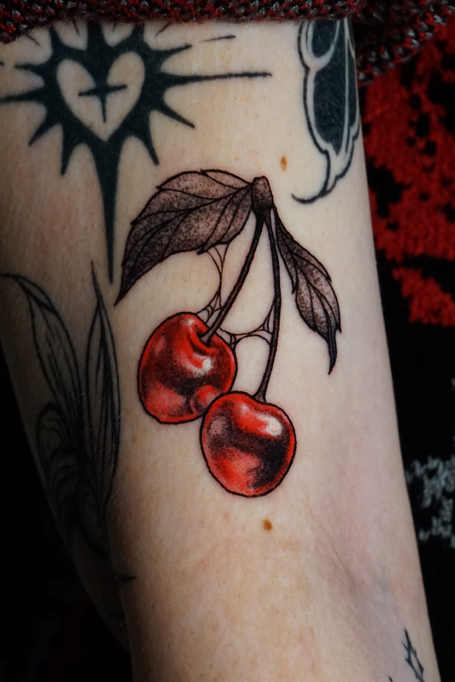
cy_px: 341
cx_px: 228
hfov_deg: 6.4
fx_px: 4094
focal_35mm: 216
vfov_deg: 9.5
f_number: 11
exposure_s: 1/125
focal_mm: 144
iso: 2500
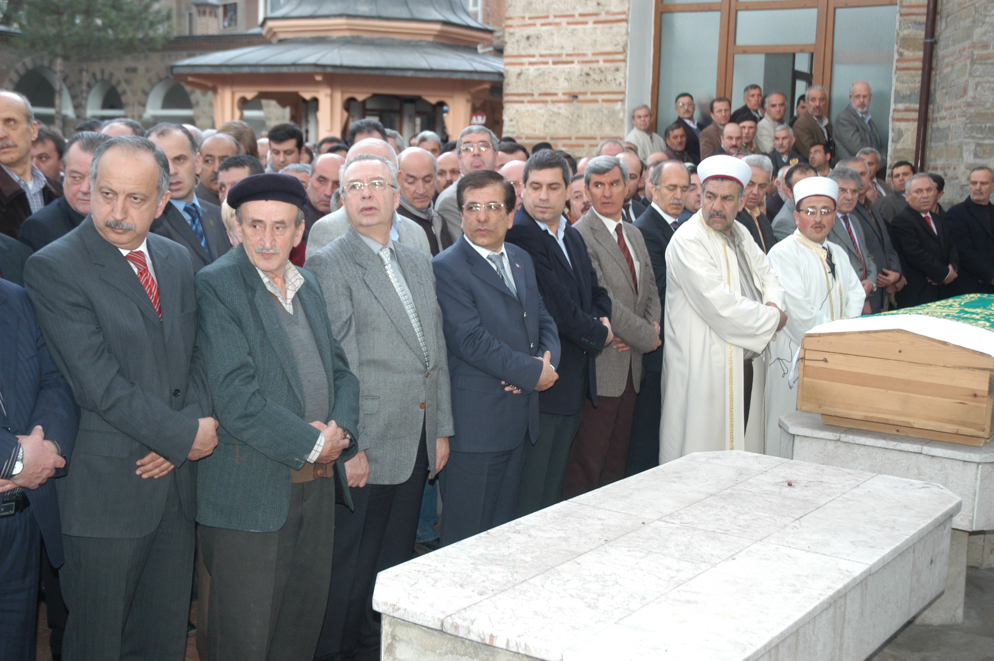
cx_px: 497
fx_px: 1283
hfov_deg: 42.4
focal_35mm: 46
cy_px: 330
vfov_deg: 28.9
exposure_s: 1/60
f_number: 4
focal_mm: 31
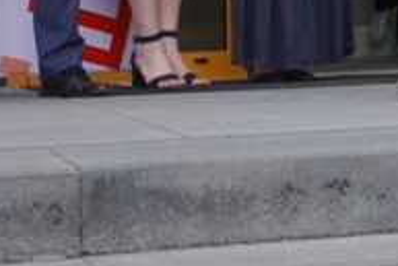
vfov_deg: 8.3
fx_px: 1772
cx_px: 405
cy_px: -202
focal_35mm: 160
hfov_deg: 12.6
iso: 100
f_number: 4.5
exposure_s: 1/200
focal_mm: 25
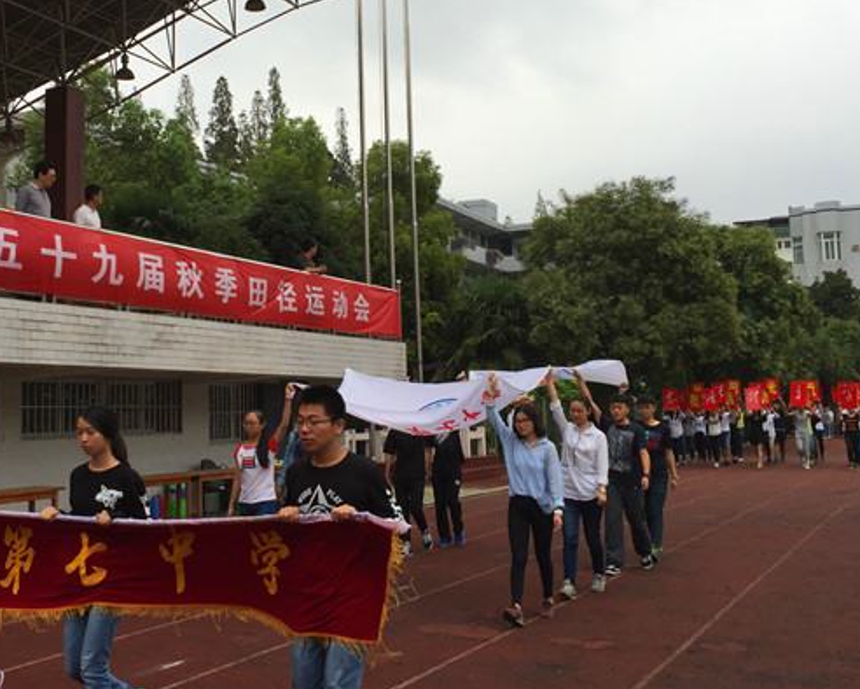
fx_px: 1171
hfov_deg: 40.0
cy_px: 294
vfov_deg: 32.7
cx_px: 313
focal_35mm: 46
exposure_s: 1/286
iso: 32
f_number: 2.2
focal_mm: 4.15
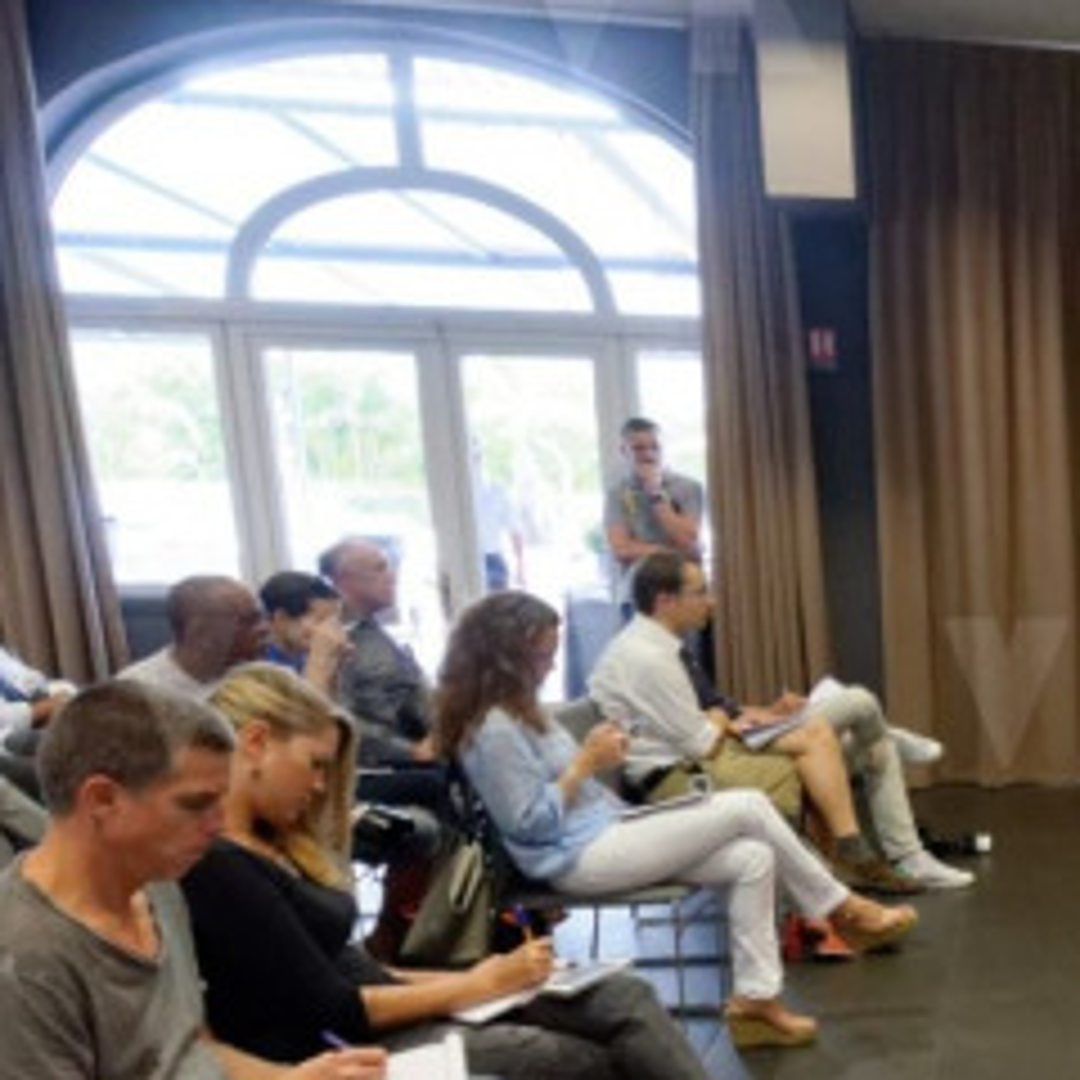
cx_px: 1494
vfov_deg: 34.1
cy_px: 828
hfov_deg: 27.5
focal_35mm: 49
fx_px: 1719
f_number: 5.6
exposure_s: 1/80
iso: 2500
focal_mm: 11.5
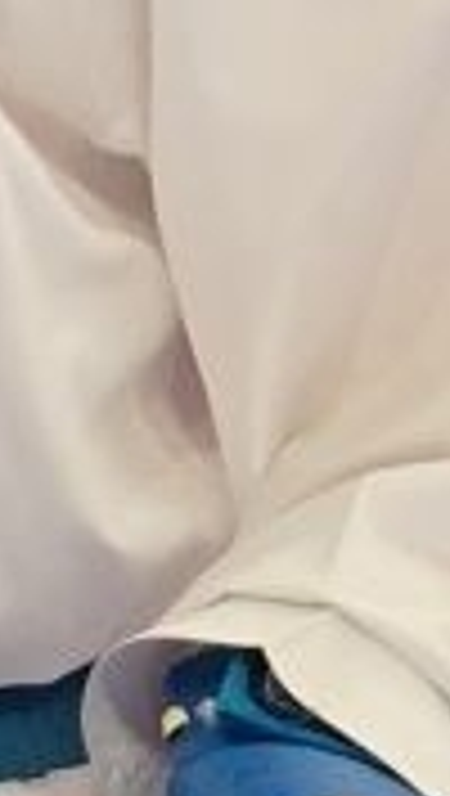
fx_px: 67381
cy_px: -76
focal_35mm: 3187
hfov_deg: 0.4
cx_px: 504
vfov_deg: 0.7
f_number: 2.8
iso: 2500
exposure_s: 1/1000
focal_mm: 200
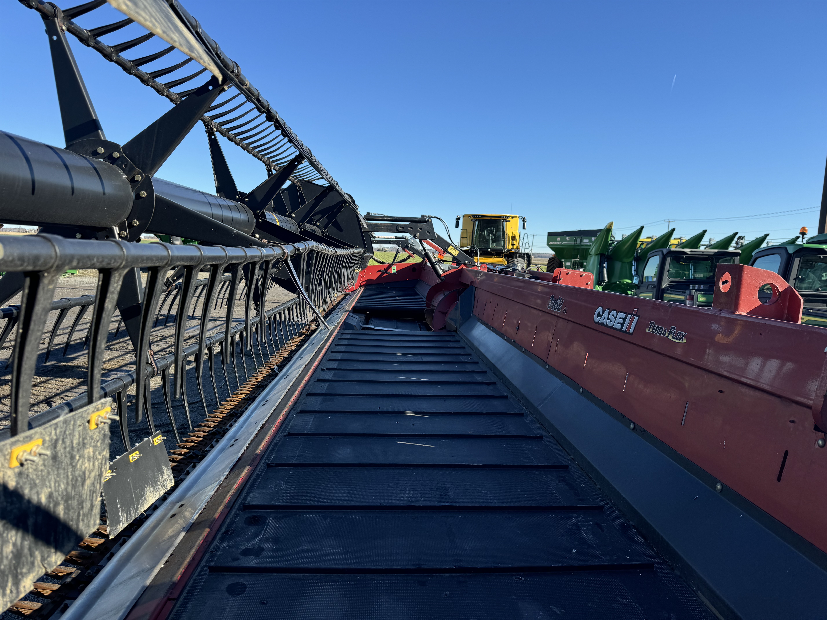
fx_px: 573
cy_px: 310
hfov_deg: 71.6
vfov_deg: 56.8
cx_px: 414
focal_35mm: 24
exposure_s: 1/2415
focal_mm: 6.76
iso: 80
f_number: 1.78
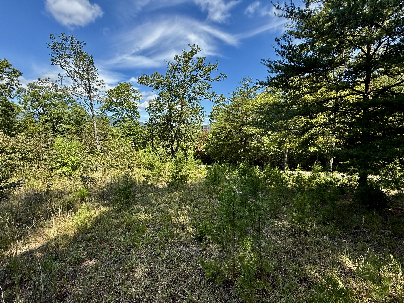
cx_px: 202
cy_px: 152
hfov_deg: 102.1
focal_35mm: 14
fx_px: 163
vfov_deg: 85.7
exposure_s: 1/742
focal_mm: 2.22
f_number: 2.2
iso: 64
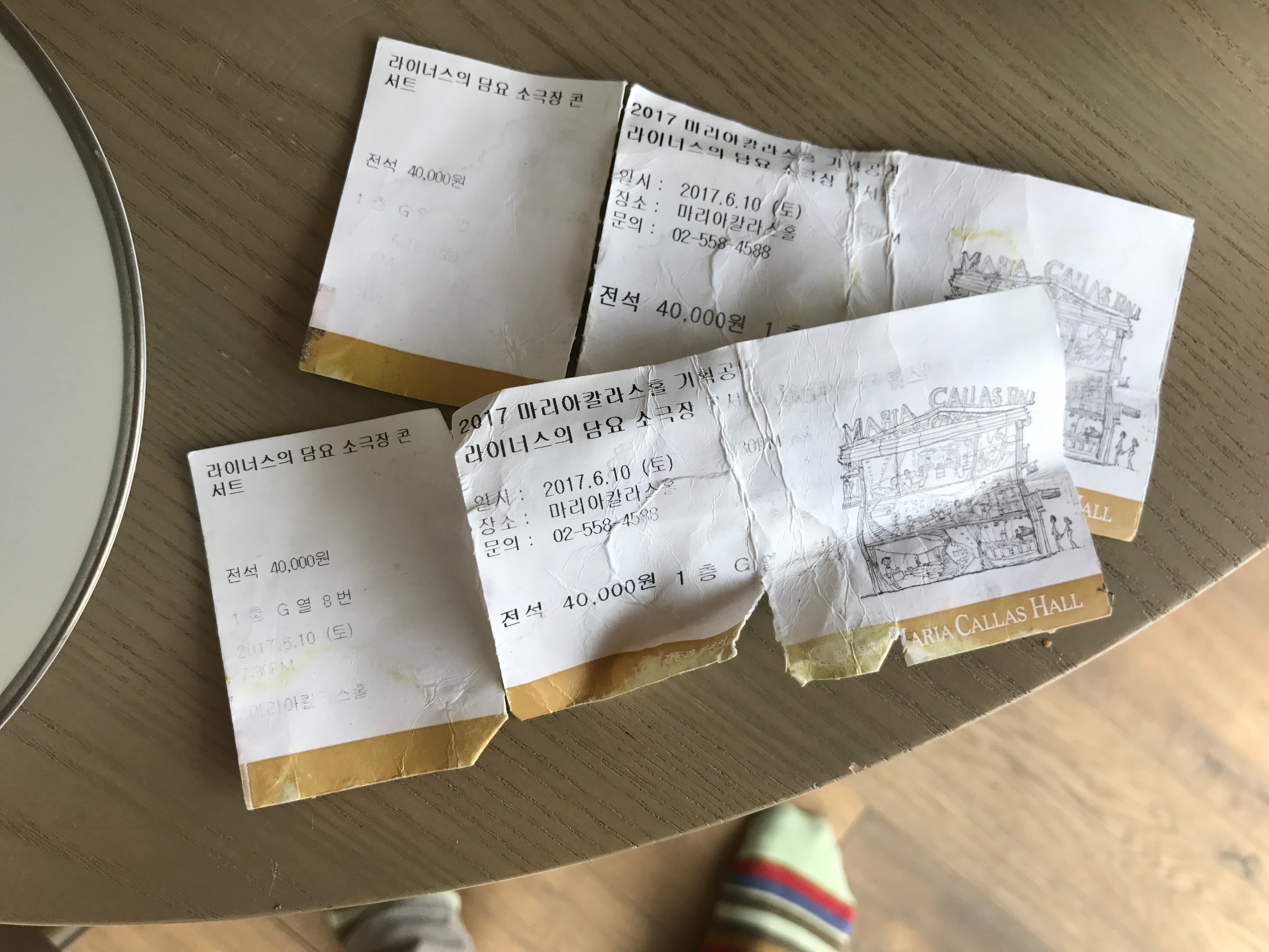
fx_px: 1026
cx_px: 634
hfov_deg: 63.4
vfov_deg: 49.7
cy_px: 476
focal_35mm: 28
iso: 25
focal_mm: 3.99
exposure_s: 1/120
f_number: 1.8
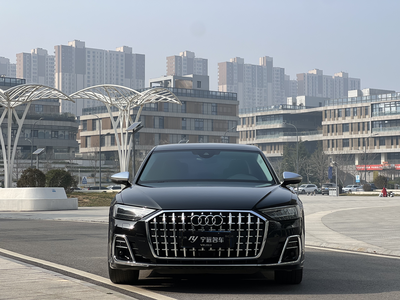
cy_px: 150
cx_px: 200
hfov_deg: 25.3
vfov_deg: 19.1
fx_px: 890
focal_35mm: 77
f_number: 2.8
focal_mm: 9
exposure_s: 1/612
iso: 32
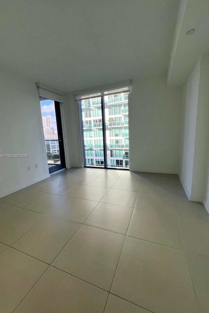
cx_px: 99
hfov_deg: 81.2
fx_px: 122
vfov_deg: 104.2
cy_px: 156
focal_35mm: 14
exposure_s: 1/240
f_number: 1.8
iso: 32
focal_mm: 1.57
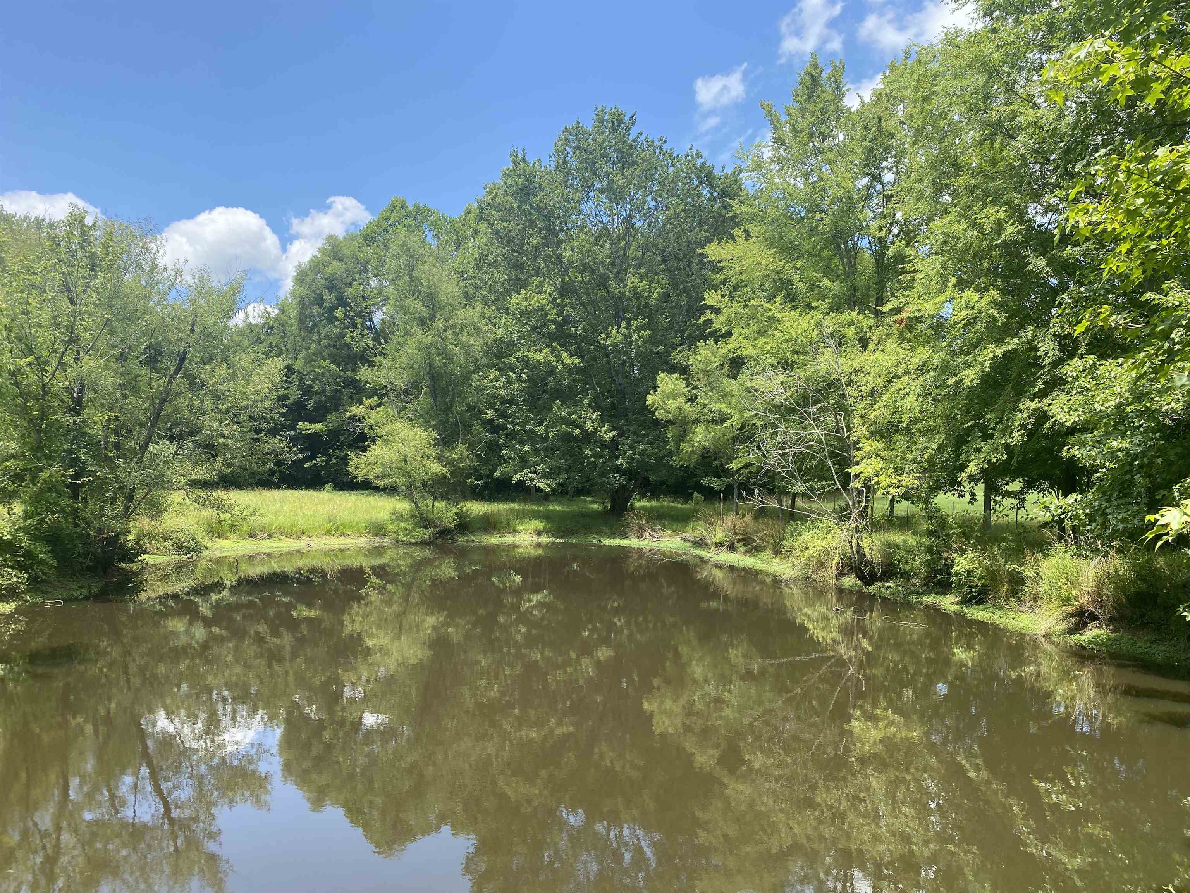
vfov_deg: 53.1
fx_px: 894
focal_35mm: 26
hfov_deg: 67.3
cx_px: 595
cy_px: 446
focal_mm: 4.25
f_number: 1.8
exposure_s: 1/1114
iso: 32
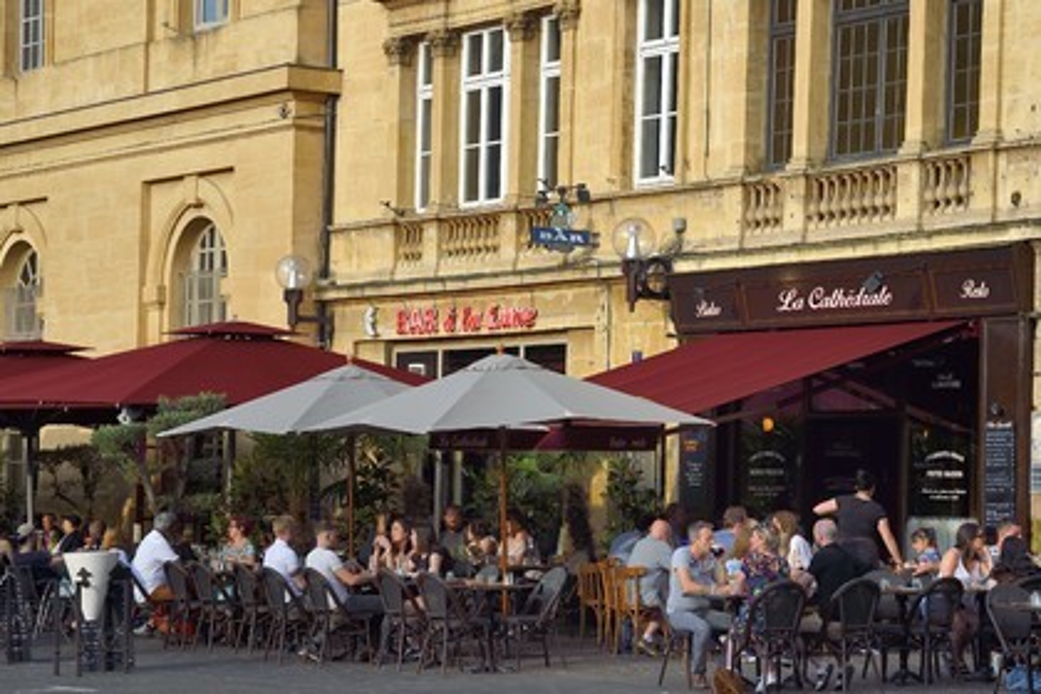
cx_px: 520
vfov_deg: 11.8
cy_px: 347
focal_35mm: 116
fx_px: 3354
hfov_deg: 17.6
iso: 200
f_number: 8
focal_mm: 116
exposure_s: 1/200
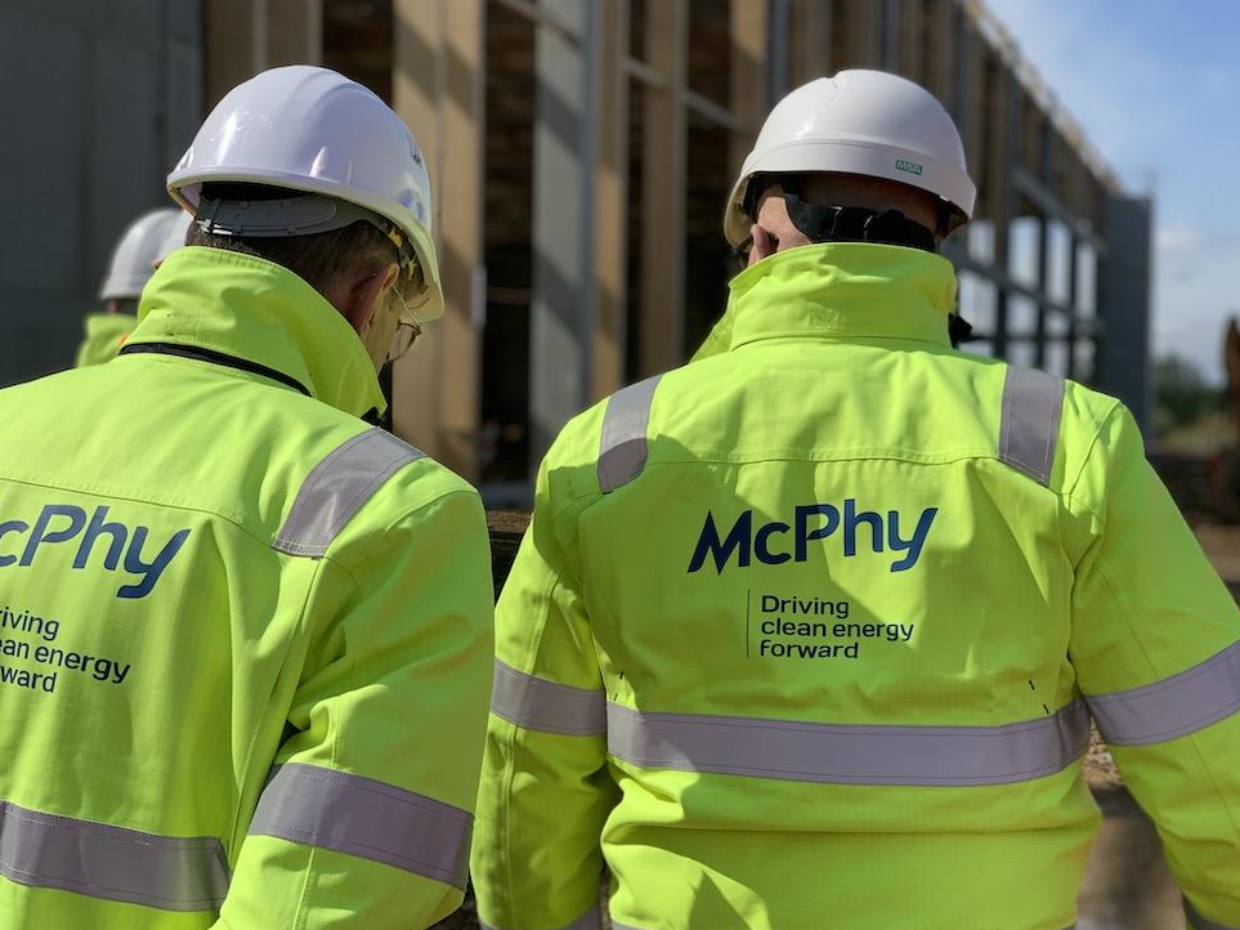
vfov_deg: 27.0
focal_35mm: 54
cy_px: 452
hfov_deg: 35.5
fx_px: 1934
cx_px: 631
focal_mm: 6
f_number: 2.4
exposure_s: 1/1845
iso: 16
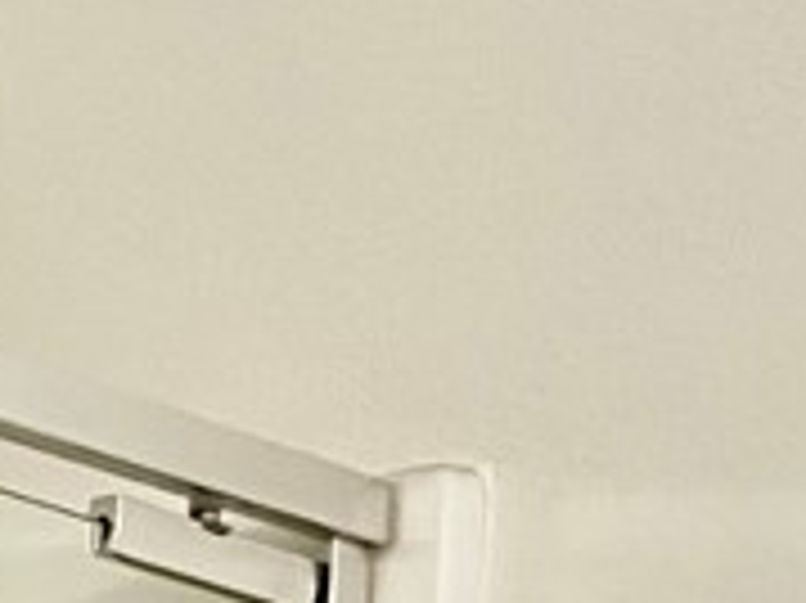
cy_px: 1557
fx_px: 3467
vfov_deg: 8.8
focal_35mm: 149
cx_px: -1112
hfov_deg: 11.2
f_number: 1.6
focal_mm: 5.1
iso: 80
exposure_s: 1/60
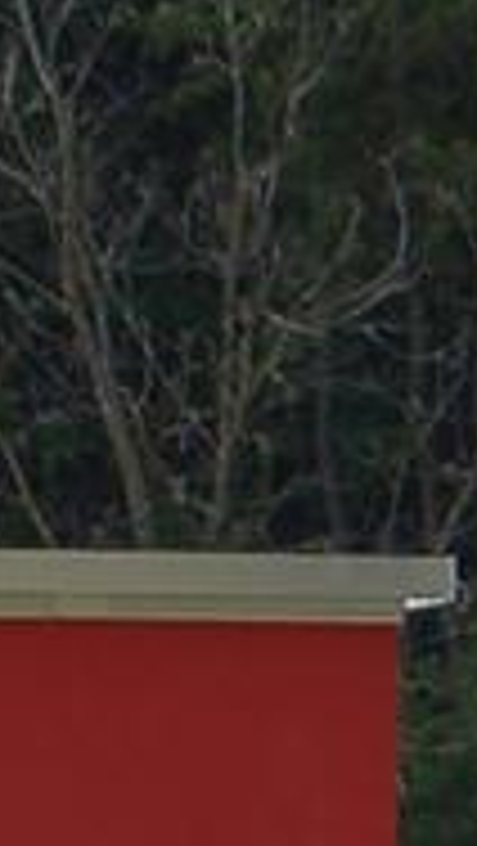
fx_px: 25790
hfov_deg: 1.0
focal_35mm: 1149
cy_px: 2025
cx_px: -2556
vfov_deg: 1.9
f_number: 4.8
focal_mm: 86
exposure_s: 1/500
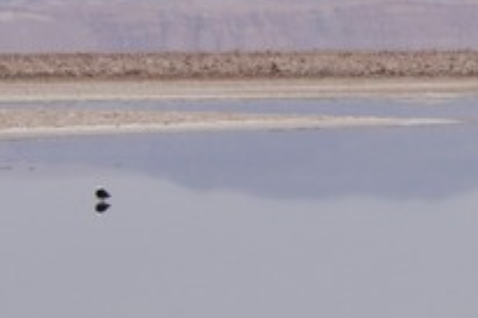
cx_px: 958
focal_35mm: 676
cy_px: -274
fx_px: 8968
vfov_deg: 2.0
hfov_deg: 3.0
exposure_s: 1/1000
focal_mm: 86
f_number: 9
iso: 200
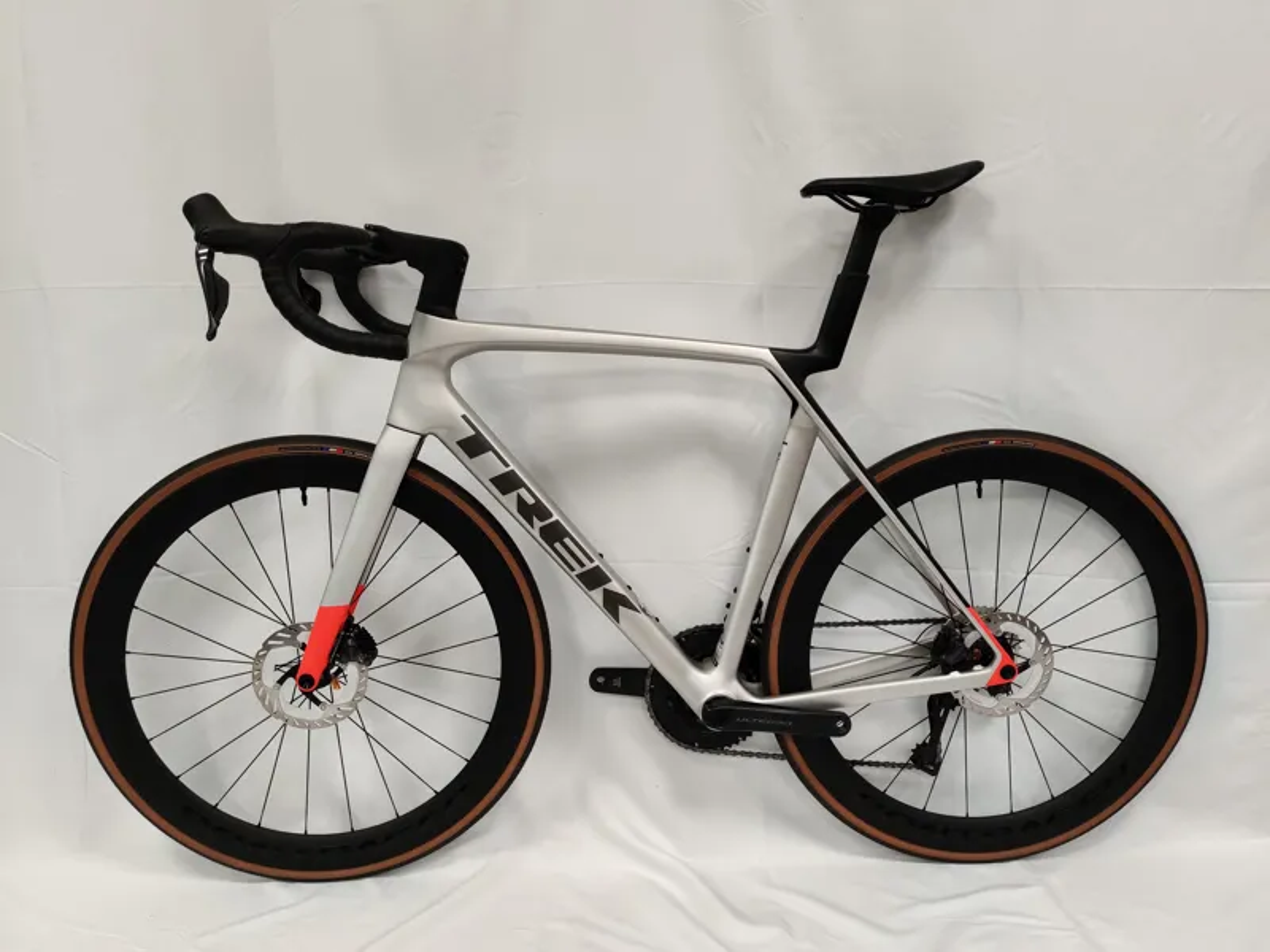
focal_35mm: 27
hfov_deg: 65.3
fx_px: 991
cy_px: 476
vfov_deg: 51.4
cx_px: 635
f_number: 1.65
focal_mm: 4.75
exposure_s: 1/50
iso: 500
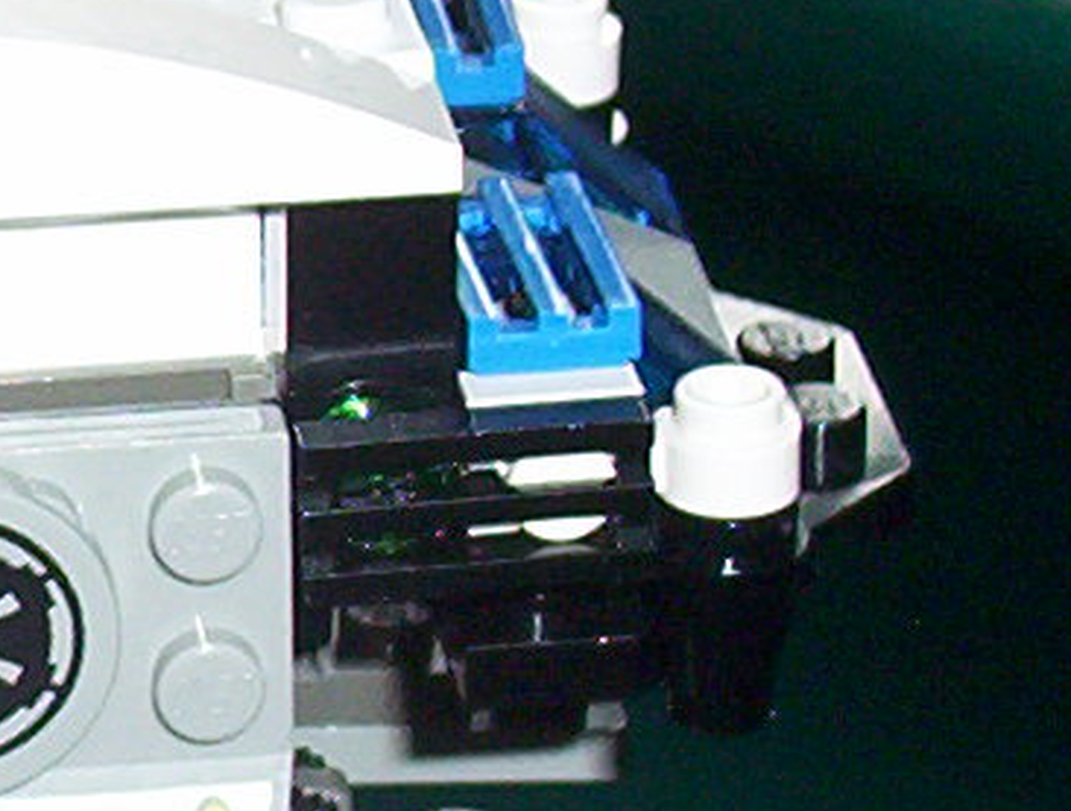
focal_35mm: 294
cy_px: 565
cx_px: -623
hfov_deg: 6.6
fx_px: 9126
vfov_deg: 5.1
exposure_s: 1/80.5
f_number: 3.26
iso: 140
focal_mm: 8.74
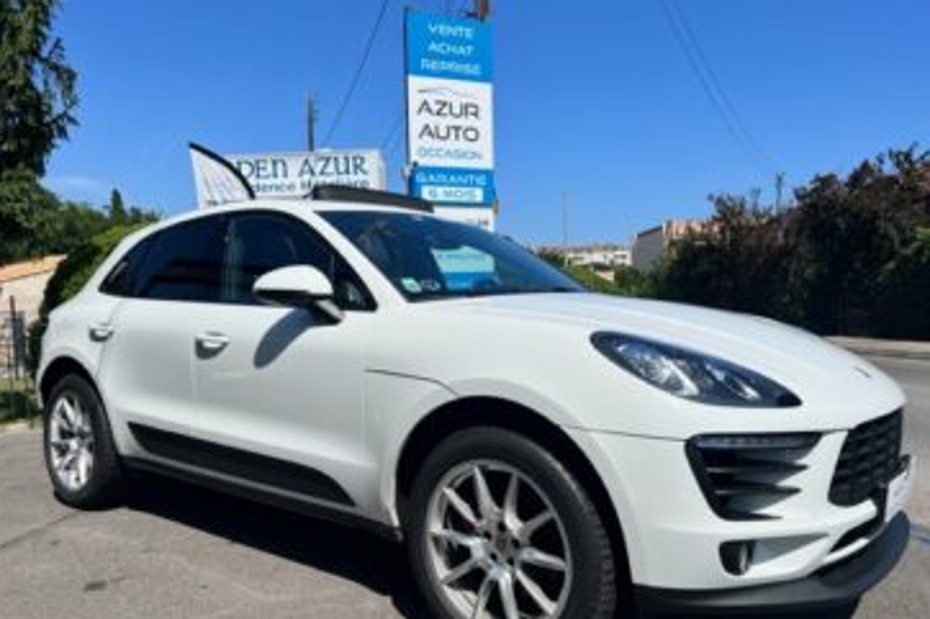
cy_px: 348
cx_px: 466
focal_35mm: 28
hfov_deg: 65.5
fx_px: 723
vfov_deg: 46.3
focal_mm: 5.7
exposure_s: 1/8696
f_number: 1.5
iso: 50
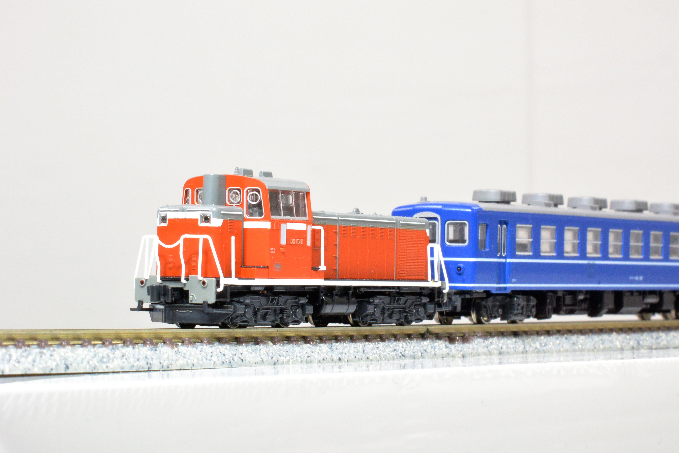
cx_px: 340
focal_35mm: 108
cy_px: 226
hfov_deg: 18.9
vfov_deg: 12.7
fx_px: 2037
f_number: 18
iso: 800
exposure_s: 1/2.5
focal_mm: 40
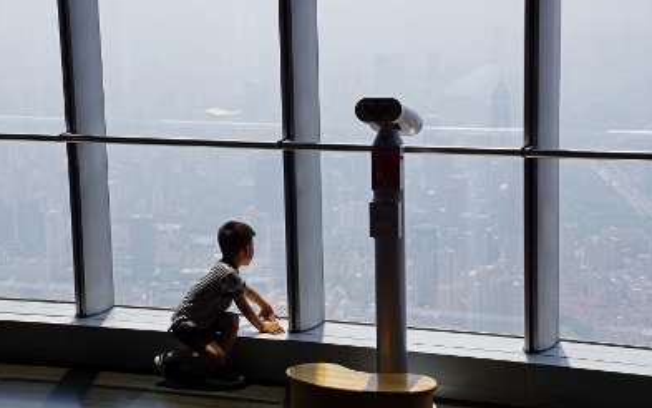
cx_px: 325
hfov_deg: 24.2
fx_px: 1520
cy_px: 208
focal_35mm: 86
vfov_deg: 15.3
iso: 100
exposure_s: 1/160
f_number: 9
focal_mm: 55
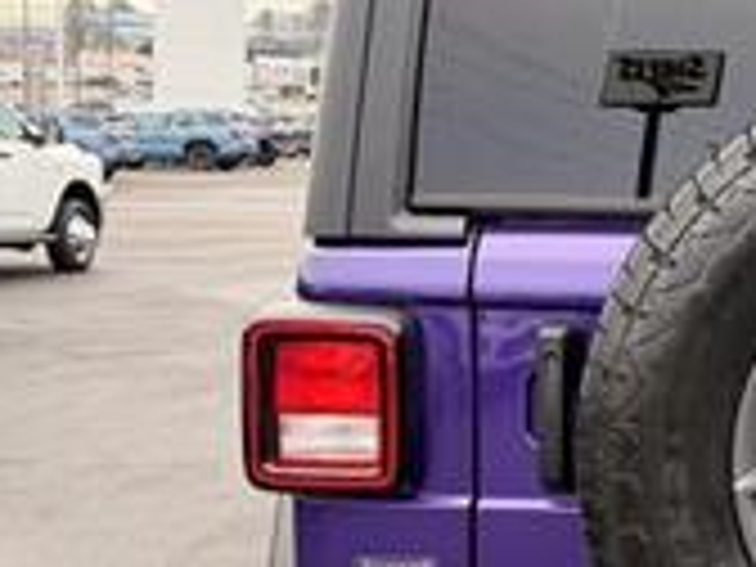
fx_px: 1572
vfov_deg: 20.4
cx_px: 909
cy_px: 342
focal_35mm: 72
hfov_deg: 24.5
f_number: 1.78
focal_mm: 6.76
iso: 64
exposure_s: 1/237
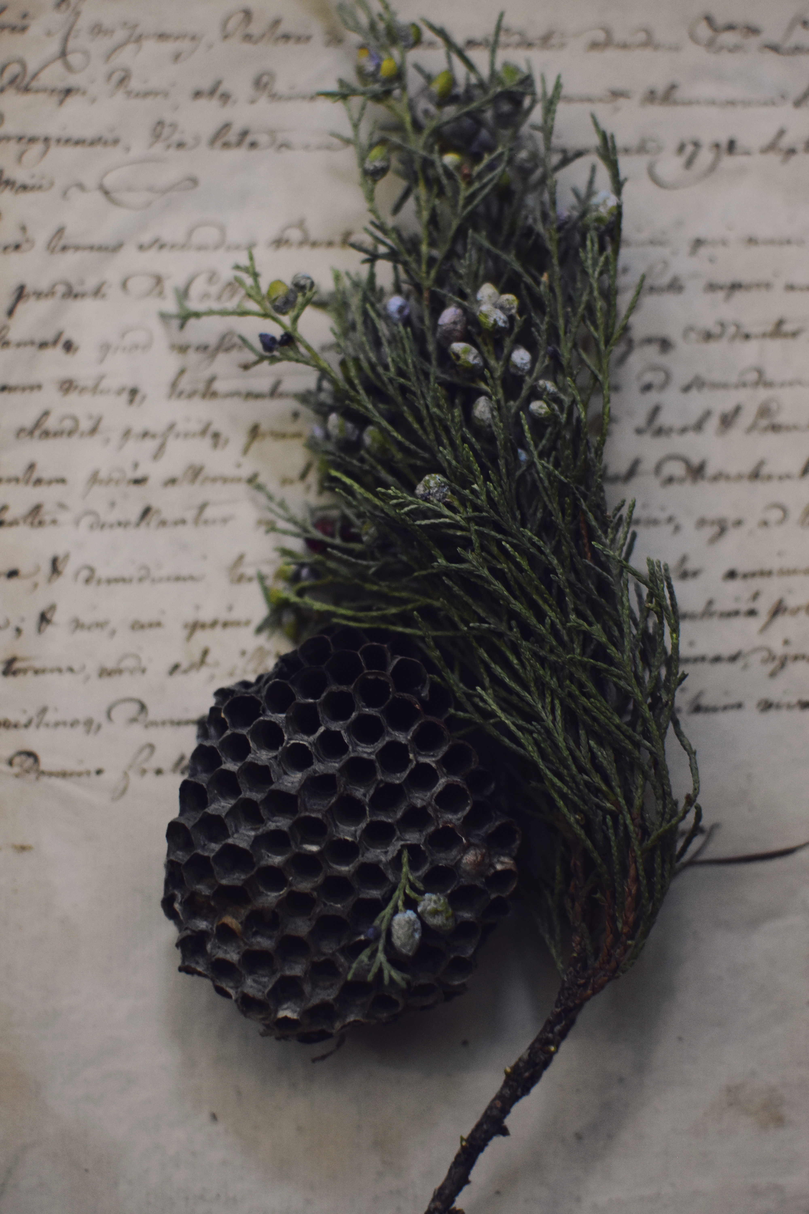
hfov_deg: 25.8
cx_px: 404
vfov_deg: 37.9
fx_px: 1770
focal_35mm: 52
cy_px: 607
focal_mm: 35
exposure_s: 1/100
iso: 2000
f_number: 2.8
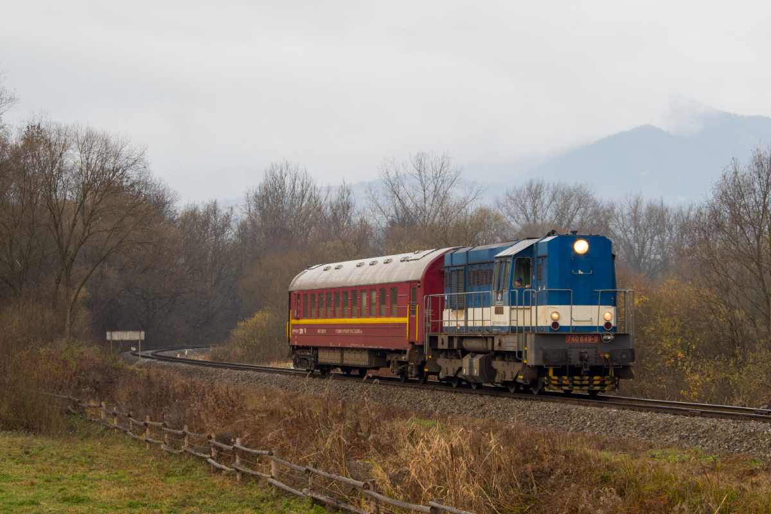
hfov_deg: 20.0
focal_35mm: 102
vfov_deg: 13.4
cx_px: 386
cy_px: 257
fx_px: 2184
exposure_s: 1/250
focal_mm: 67.5
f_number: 7.1
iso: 400
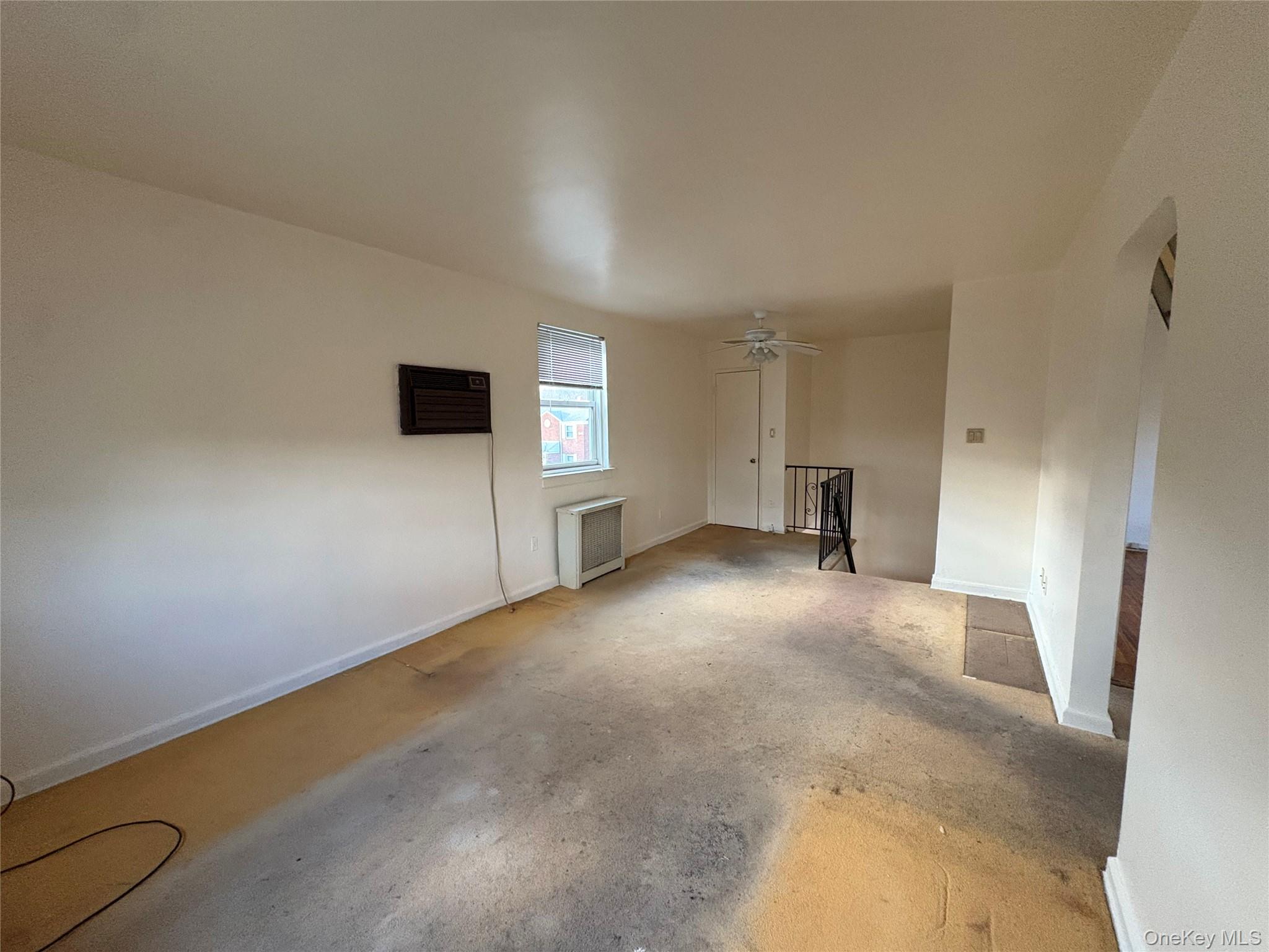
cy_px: 476
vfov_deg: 85.7
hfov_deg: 102.1
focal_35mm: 14
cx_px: 634
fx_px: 513
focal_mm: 2.22
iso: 500
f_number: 2.2
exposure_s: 1/60
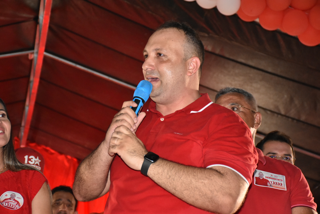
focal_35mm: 93
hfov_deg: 21.9
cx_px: 160
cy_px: 107
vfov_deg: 14.7
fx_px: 827
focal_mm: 62
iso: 3200
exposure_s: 1/100
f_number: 5
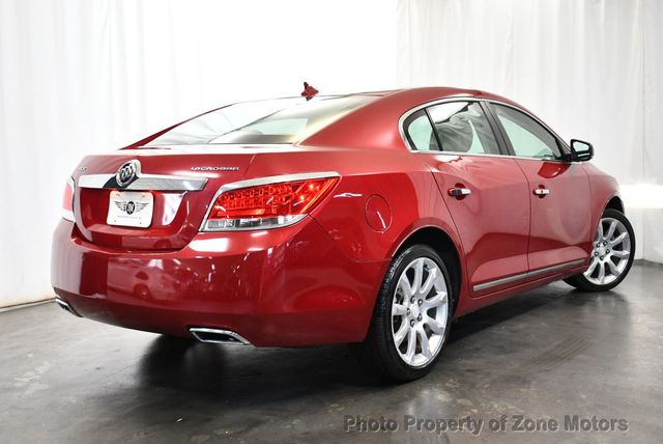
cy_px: 222
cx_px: 332
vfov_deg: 30.6
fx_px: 811
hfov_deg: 44.5
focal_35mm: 44
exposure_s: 1/125
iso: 1250
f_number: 3.8
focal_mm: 22
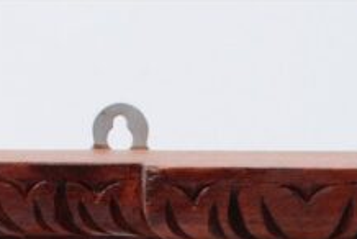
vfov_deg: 3.9
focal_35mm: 352
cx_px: 303
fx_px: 3495
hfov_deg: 5.8
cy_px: 556
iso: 200
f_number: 18
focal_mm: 50
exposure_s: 1/125
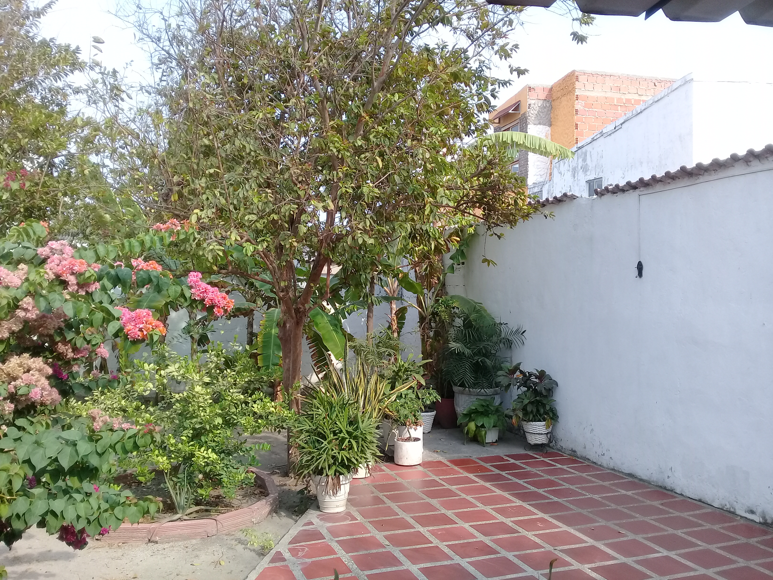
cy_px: 290
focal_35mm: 31
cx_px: 386
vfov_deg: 45.4
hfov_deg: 58.4
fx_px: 692
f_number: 2.2
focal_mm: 3.3
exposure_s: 1/524
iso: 50
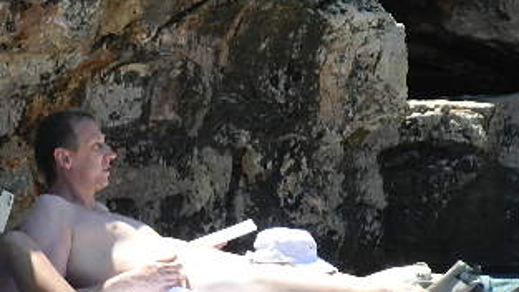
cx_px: 212
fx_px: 13816
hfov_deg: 2.2
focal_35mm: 1004
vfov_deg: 1.2
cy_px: 156
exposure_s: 1/400
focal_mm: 81
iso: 160
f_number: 5.9
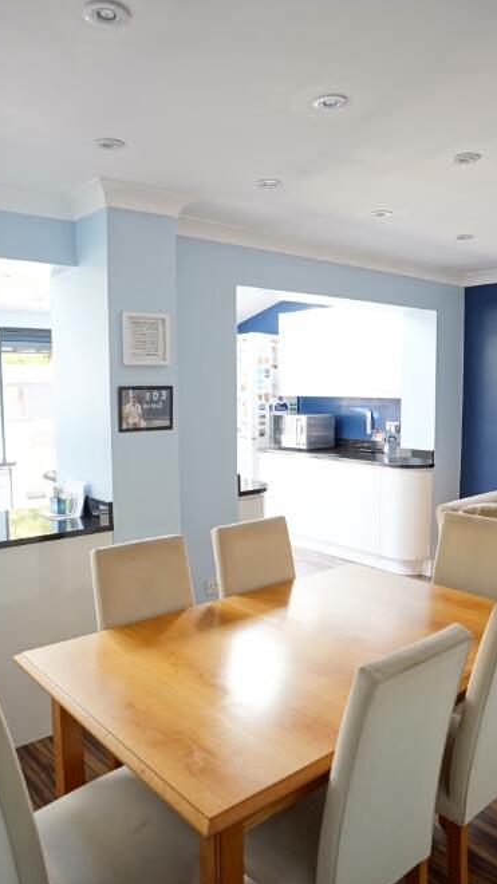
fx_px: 609
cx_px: 264
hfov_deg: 44.3
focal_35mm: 26
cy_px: 445
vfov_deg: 71.9
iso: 400
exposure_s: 1/30
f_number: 2.8
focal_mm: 16
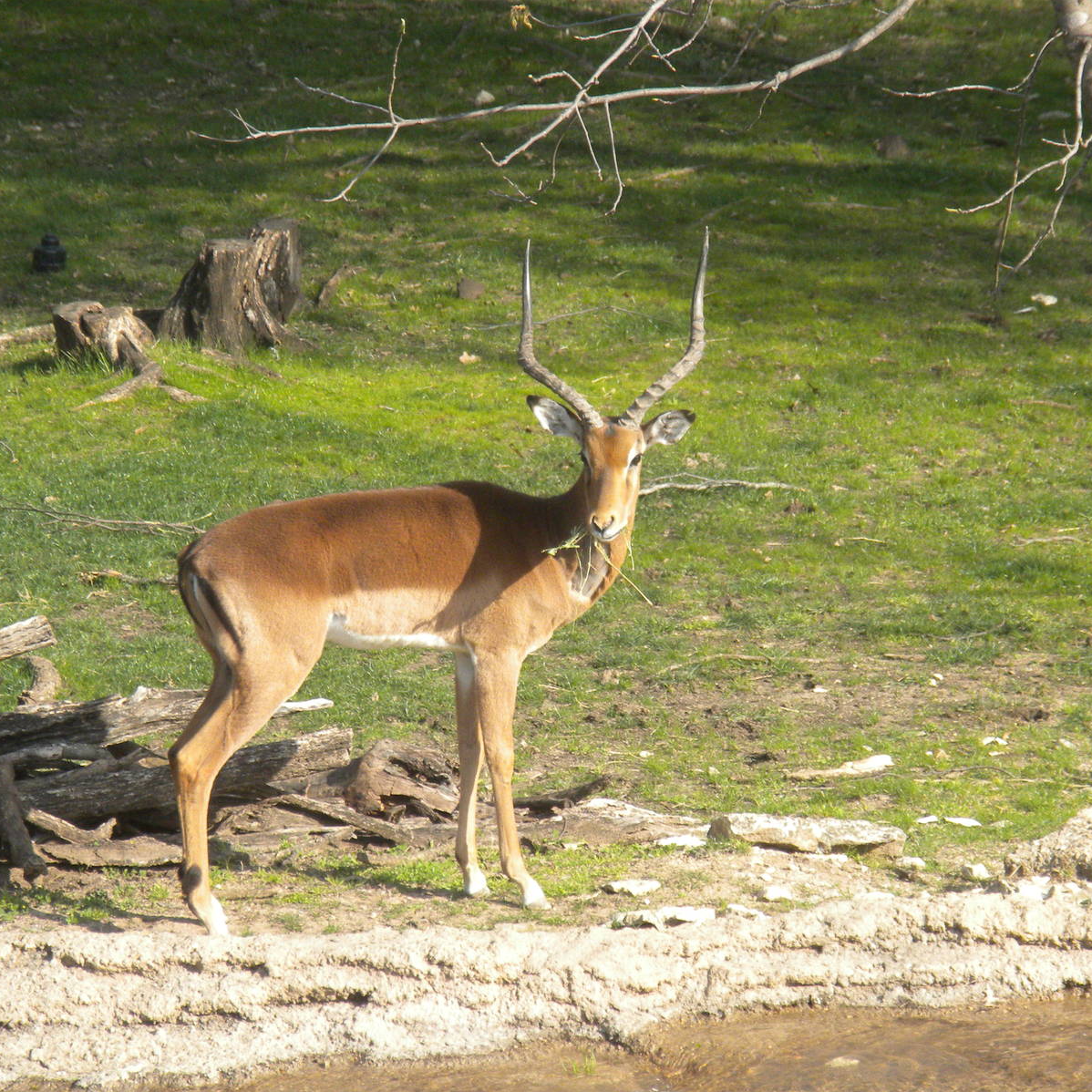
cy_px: 546
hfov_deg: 6.2
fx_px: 10029
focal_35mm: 281
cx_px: 591
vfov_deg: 6.2
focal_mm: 42.1
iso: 189
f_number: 5.2
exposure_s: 1/448
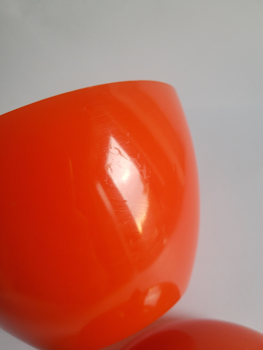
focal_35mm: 26
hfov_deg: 53.1
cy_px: 175
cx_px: 132
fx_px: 263
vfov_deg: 67.3
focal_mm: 3.95
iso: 316
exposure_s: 1/50
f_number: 1.8
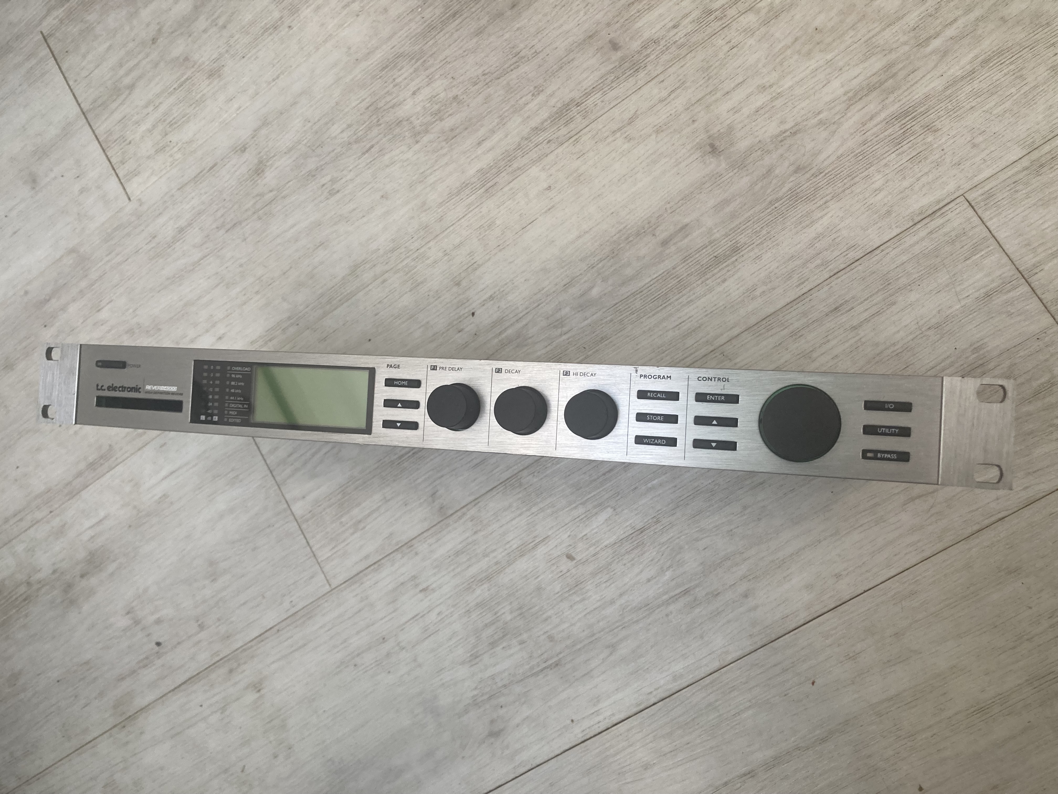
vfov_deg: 49.7
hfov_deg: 63.4
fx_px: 856
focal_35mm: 28
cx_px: 529
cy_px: 397
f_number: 1.8
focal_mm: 3.99
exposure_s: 1/81
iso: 80
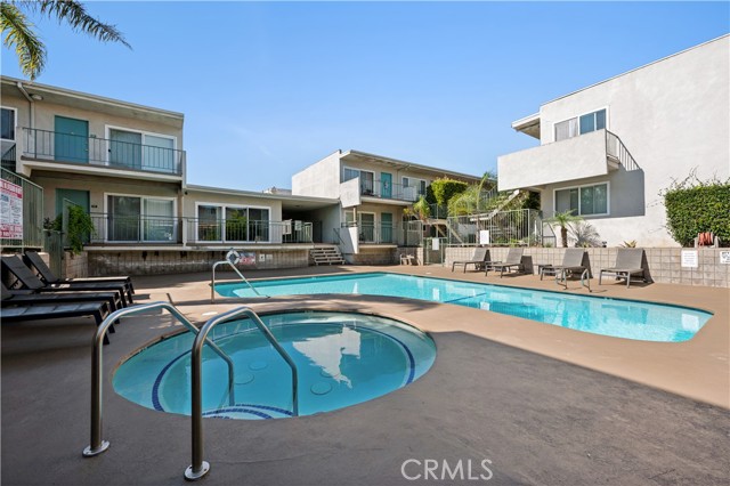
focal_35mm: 14
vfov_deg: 81.1
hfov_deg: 104.3
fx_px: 284
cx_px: 365
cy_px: 243
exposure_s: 1/200
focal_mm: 14
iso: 100
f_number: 9
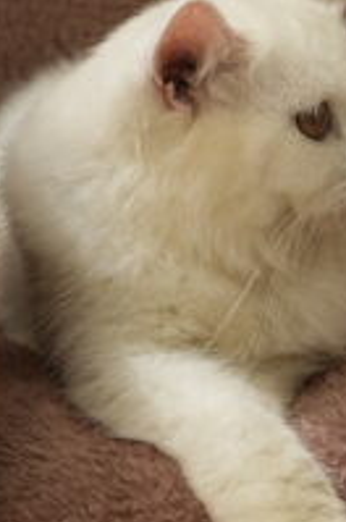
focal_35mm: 170
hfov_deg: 8.0
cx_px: 380
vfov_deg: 12.1
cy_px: 147
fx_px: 2459
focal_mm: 50
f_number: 4
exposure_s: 1/160
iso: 100
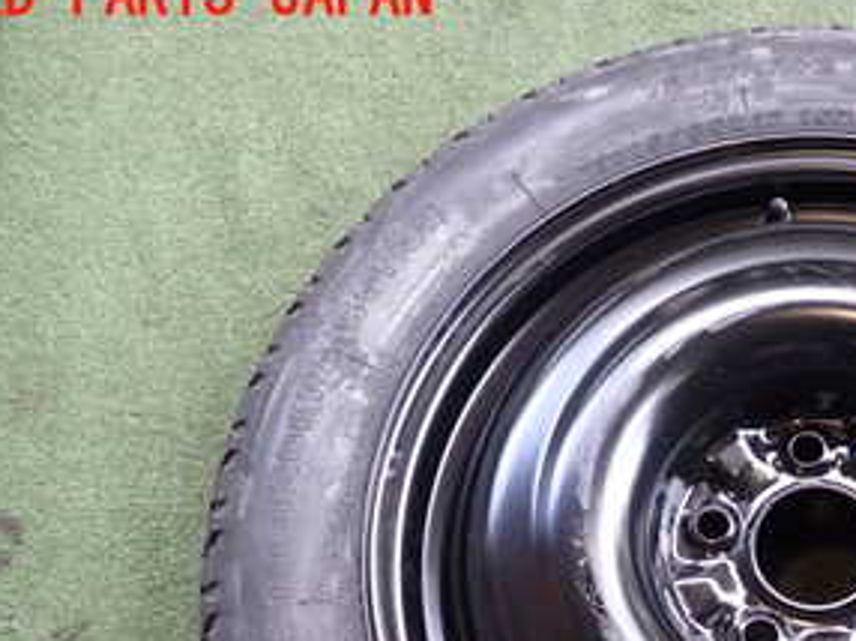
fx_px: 1557
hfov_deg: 29.4
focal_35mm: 63
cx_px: 787
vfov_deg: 22.4
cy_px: 632
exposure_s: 1/125
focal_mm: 5.4
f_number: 2.3
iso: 200
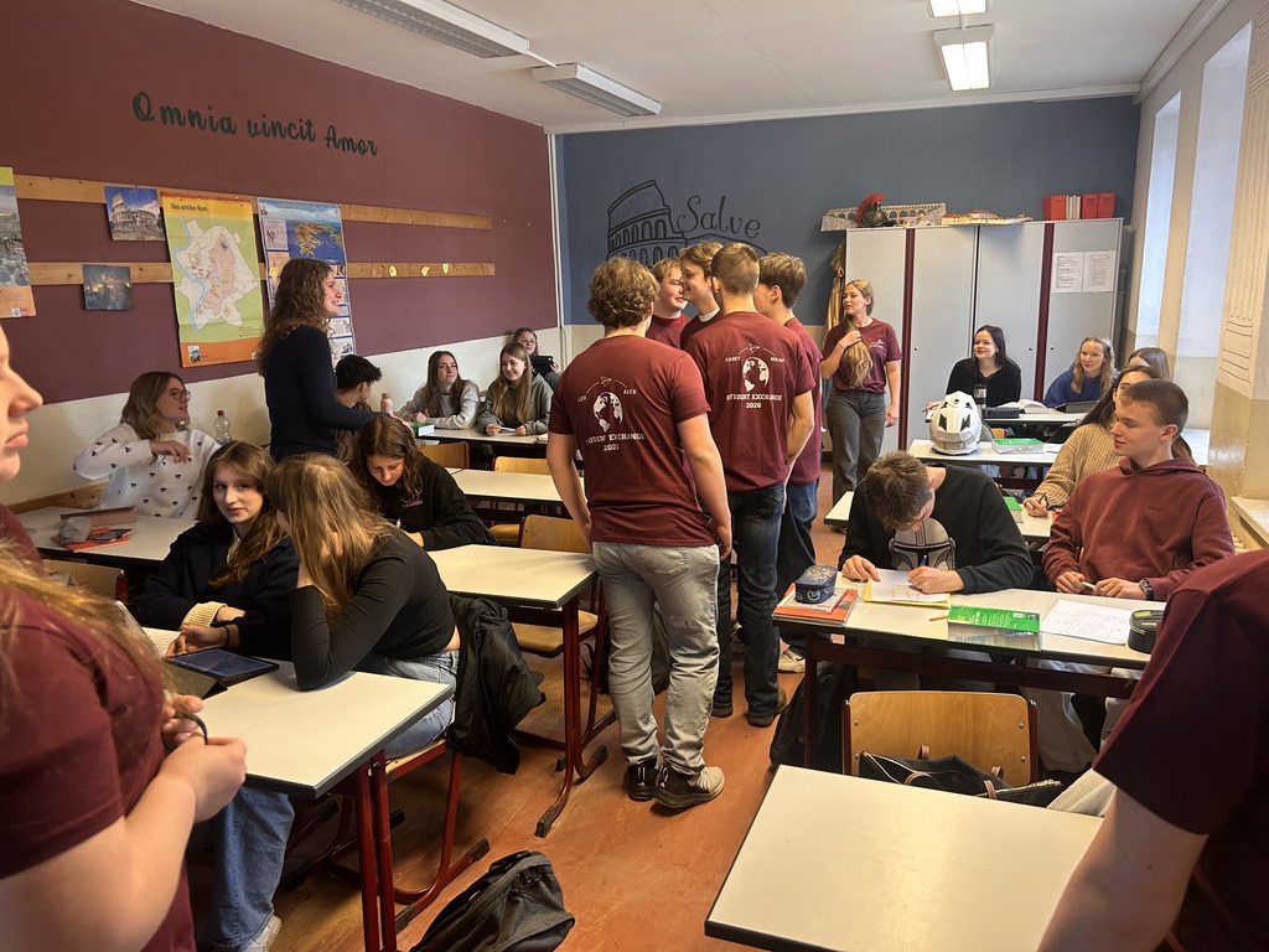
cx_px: 634
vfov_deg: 53.1
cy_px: 476
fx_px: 953
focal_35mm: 26
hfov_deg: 67.3
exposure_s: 1/50
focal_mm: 5.7
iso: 125
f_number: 1.5
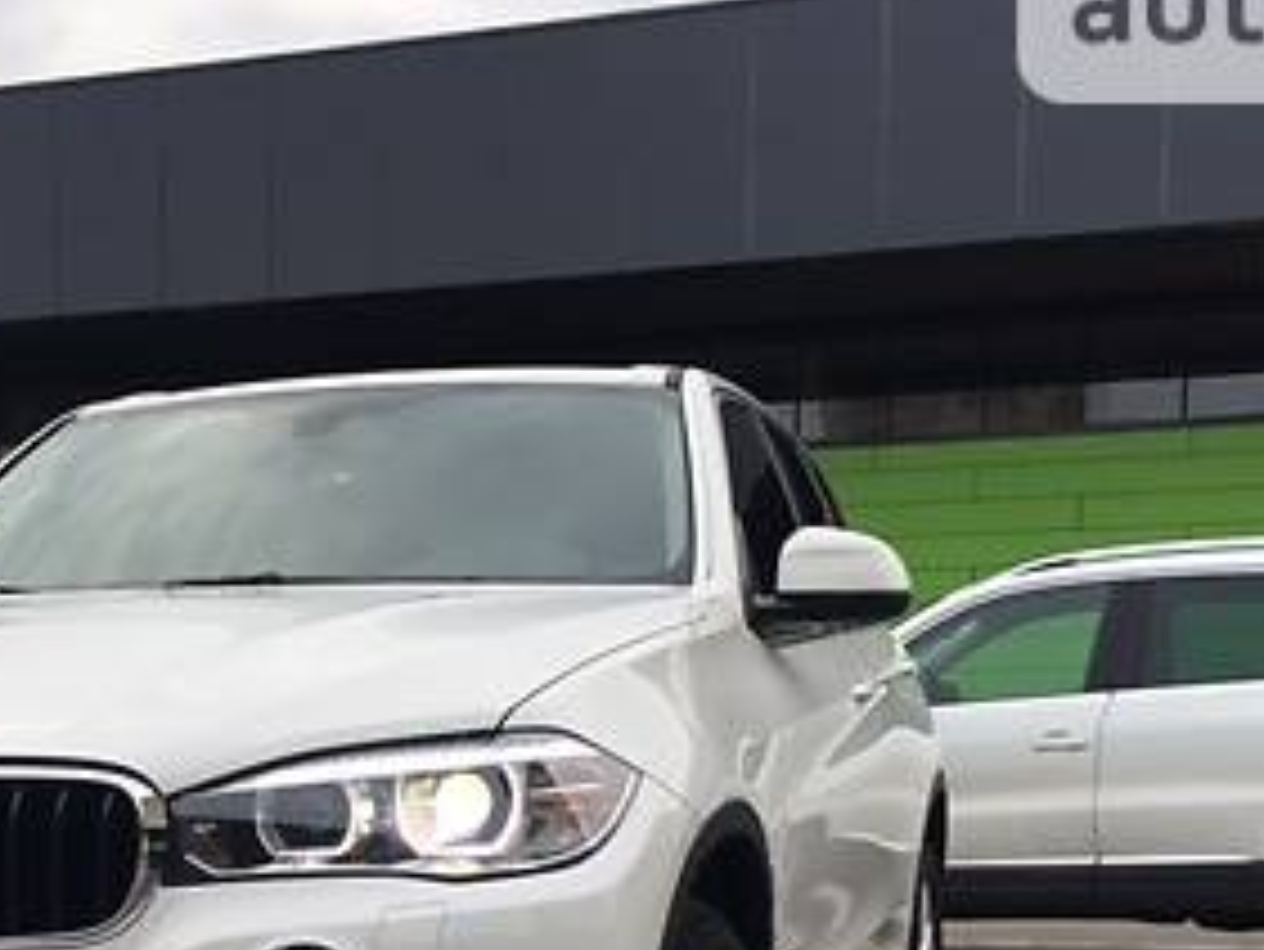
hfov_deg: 28.9
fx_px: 2411
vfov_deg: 21.5
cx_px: 292
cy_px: 936
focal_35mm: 66
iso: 25
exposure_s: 1/234
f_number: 2.2
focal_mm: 4.2
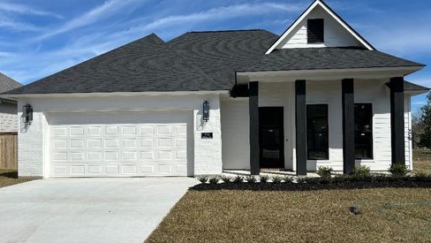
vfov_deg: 40.2
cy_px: 129
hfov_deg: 66.0
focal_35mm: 29
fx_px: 332
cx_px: 216
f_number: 1.6
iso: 50
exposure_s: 1/5952
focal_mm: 5.96
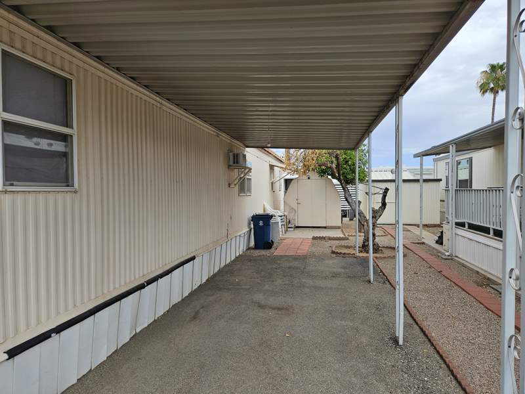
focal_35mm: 23
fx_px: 349
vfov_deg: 58.9
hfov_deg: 73.9
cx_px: 262
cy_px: 197
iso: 25
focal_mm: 5.4
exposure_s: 1/1248
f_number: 1.8
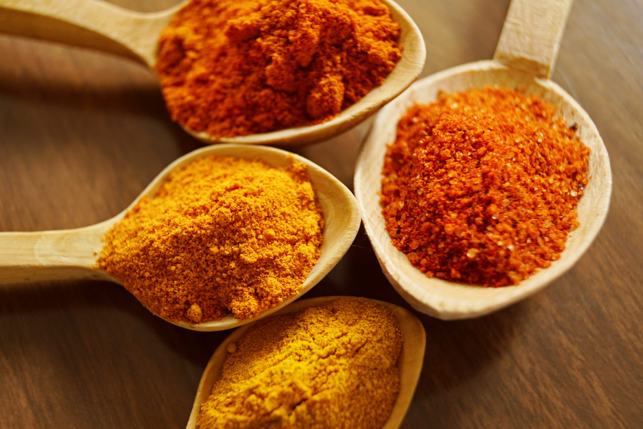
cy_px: 214
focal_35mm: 52
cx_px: 322
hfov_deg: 37.8
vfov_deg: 25.8
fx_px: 938
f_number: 5
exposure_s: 1/30
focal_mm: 35
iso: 400
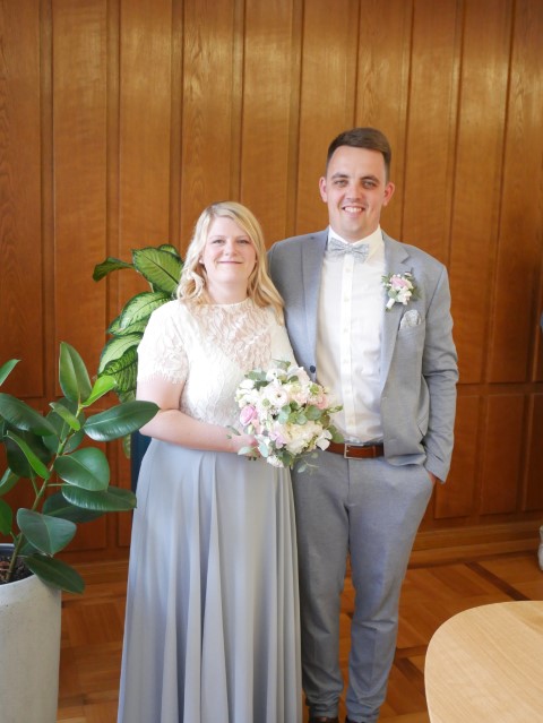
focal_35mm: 40
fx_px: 836
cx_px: 272
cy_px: 362
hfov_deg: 36.0
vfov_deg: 46.8
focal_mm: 20
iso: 1600
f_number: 4.6
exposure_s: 1/60
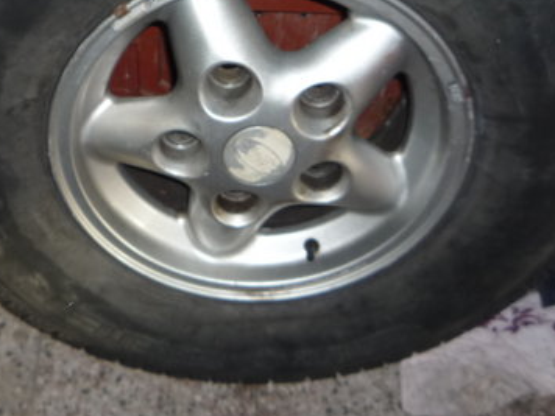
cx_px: 176
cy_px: 51
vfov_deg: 26.2
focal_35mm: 54
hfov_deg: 35.1
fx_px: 866
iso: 125
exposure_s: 1/30
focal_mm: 5.2
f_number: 4
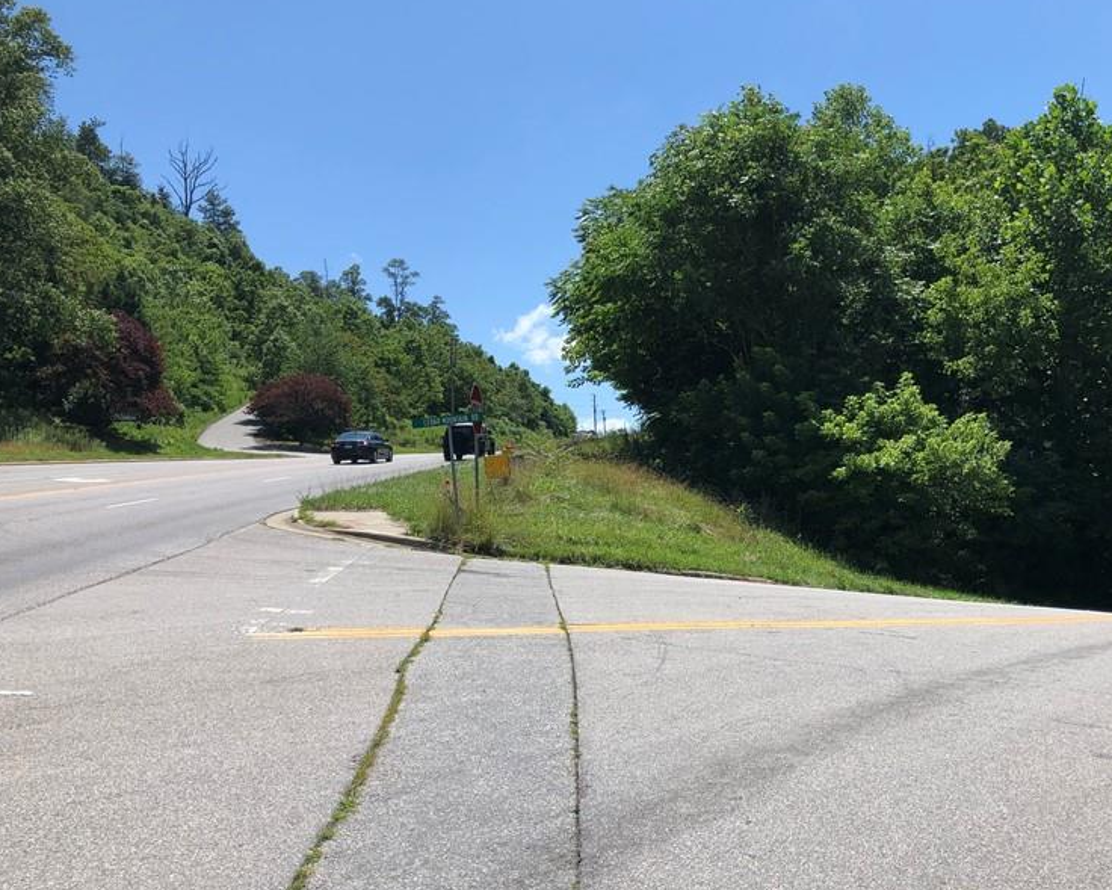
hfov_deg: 47.2
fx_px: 1251
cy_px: 536
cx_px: 739
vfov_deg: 39.0
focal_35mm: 38
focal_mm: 3.99
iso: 20
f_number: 1.8
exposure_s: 1/2024
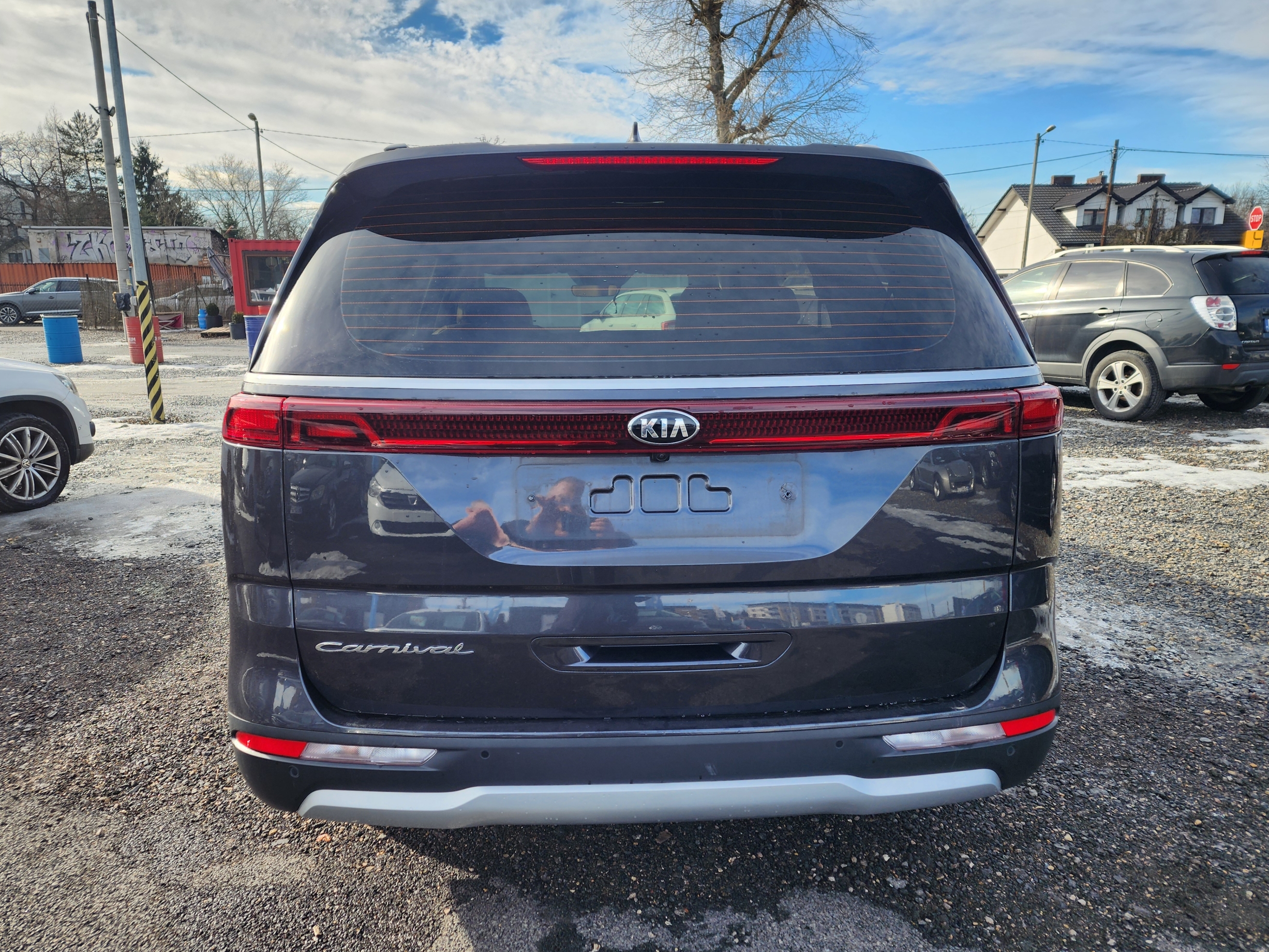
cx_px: 616
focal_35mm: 24
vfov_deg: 56.8
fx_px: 880
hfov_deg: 71.6
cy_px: 475
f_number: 1.8
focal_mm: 6.4
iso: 12
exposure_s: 1/358
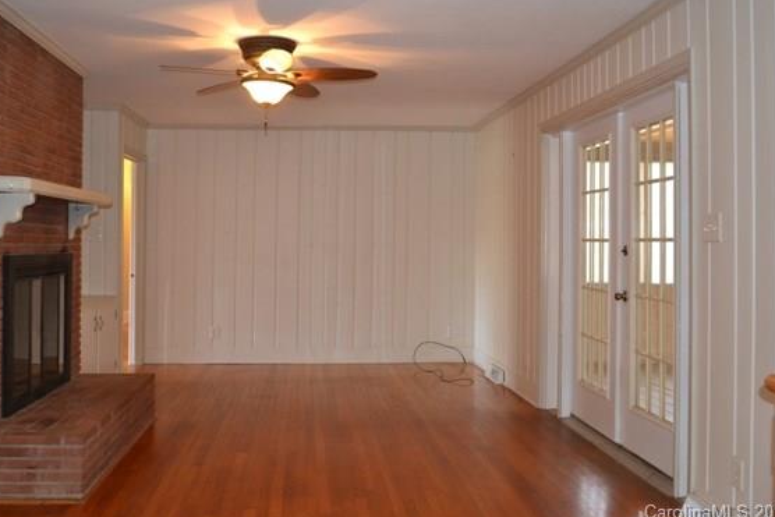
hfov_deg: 50.6
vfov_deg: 35.0
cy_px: 228
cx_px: 358
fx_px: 818
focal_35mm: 38
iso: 1800
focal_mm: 22
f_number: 3.8
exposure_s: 1/60
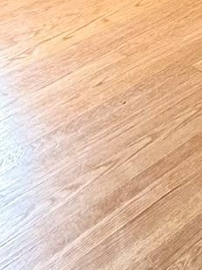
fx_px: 545
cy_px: -244
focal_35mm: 70
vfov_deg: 19.2
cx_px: 477
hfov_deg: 14.4
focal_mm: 2.22
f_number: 2.2
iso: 320
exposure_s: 1/60
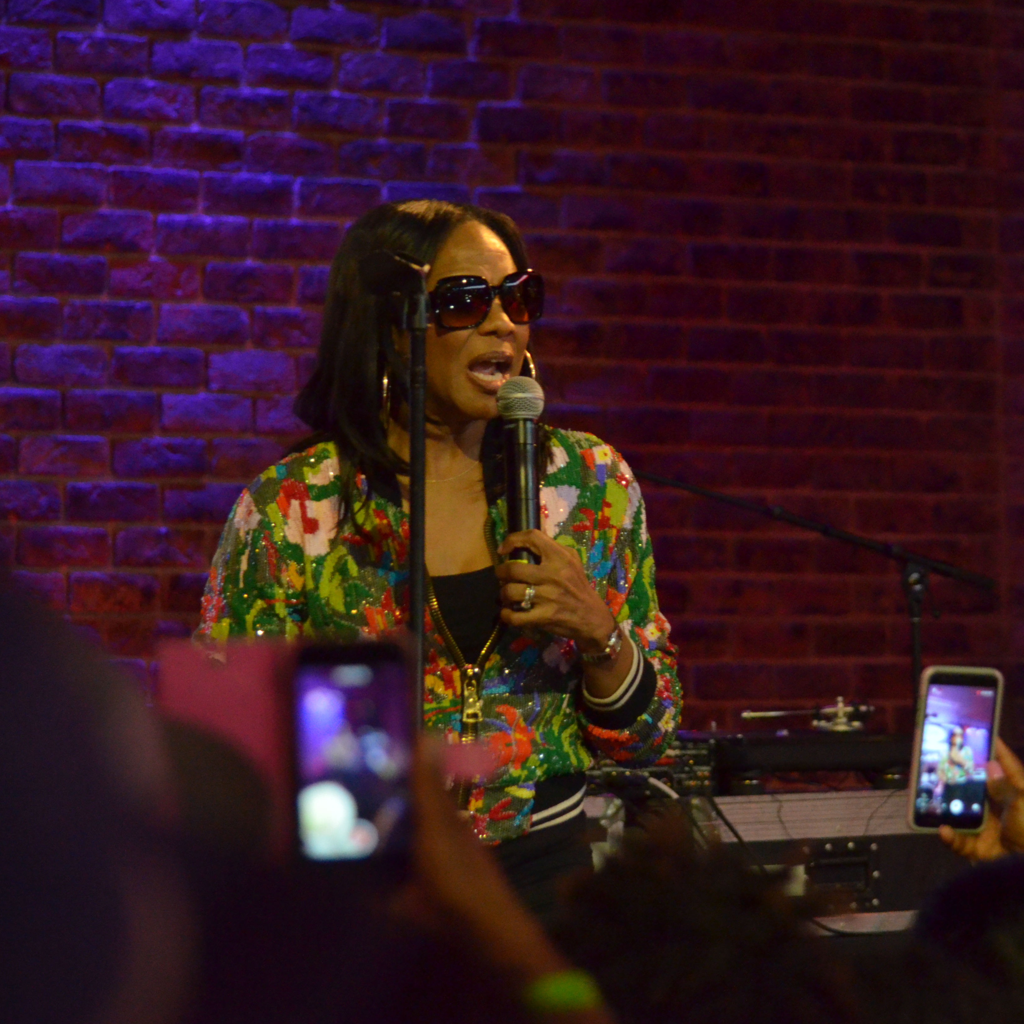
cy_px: 511
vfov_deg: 8.3
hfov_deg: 8.3
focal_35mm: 212
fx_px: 7095
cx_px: 680
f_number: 4.8
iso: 3200
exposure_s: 1/200
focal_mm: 110
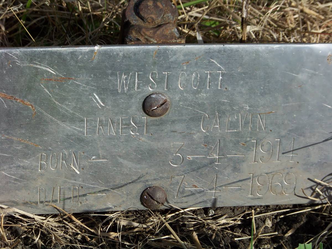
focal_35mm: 172
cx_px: 166
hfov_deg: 11.5
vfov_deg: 8.6
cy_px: 124
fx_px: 1650
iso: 64
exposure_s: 1/500
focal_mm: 27.5
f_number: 5
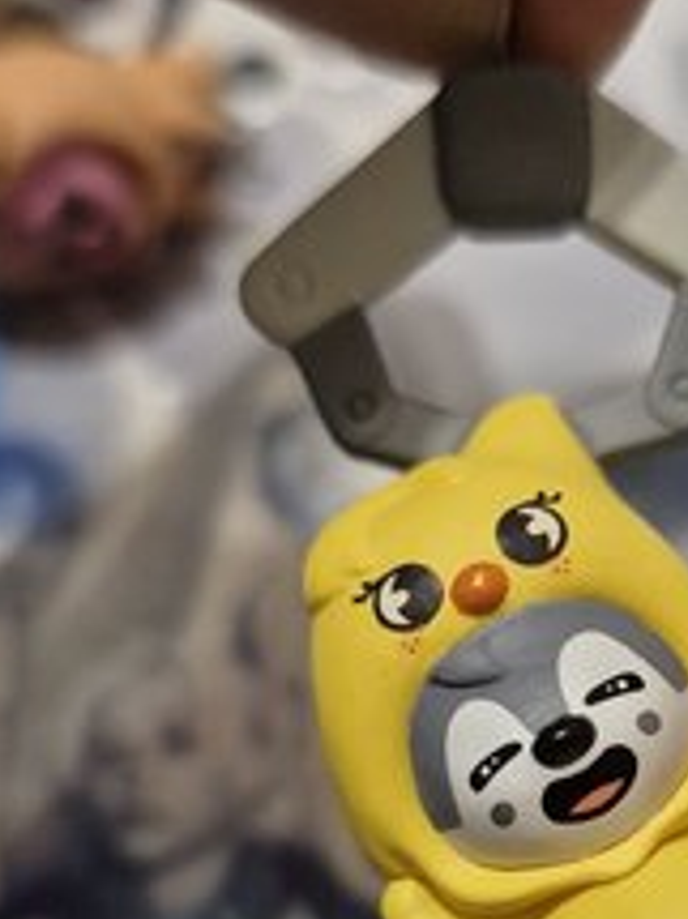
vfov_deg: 32.6
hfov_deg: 25.2
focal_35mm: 57
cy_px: 772
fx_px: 1512
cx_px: 560
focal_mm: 5.4
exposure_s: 1/120
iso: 800
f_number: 1.8
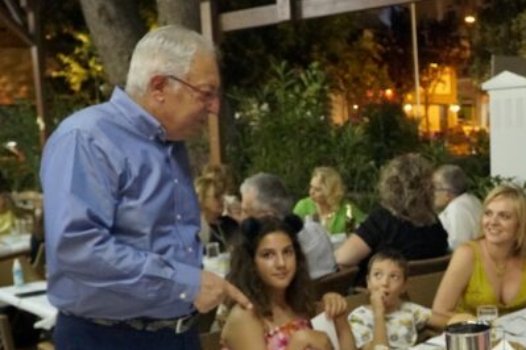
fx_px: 760
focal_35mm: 52
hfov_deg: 36.3
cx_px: 453
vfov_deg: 25.6
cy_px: 273
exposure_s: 1/80
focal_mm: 18
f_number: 4
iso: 8000
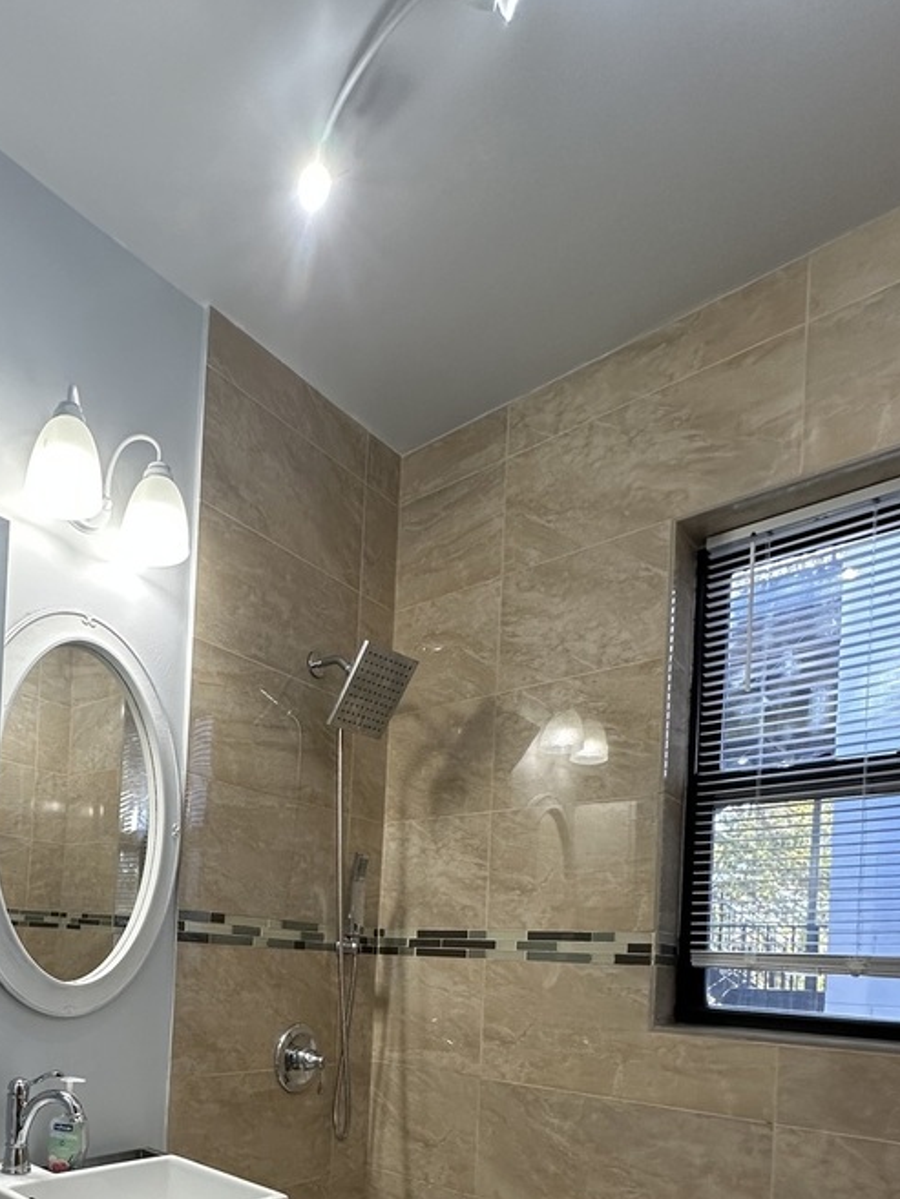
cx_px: 172
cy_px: 947
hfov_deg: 54.6
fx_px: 797
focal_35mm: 23
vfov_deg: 67.5
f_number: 2.2
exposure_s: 1/120
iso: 200
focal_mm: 2.22
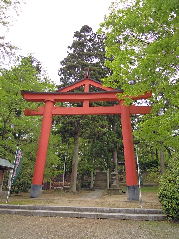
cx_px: 90
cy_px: 120
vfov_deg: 63.4
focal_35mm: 28
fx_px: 193
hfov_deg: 49.7
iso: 100
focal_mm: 5
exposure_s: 1/500
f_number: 2.7
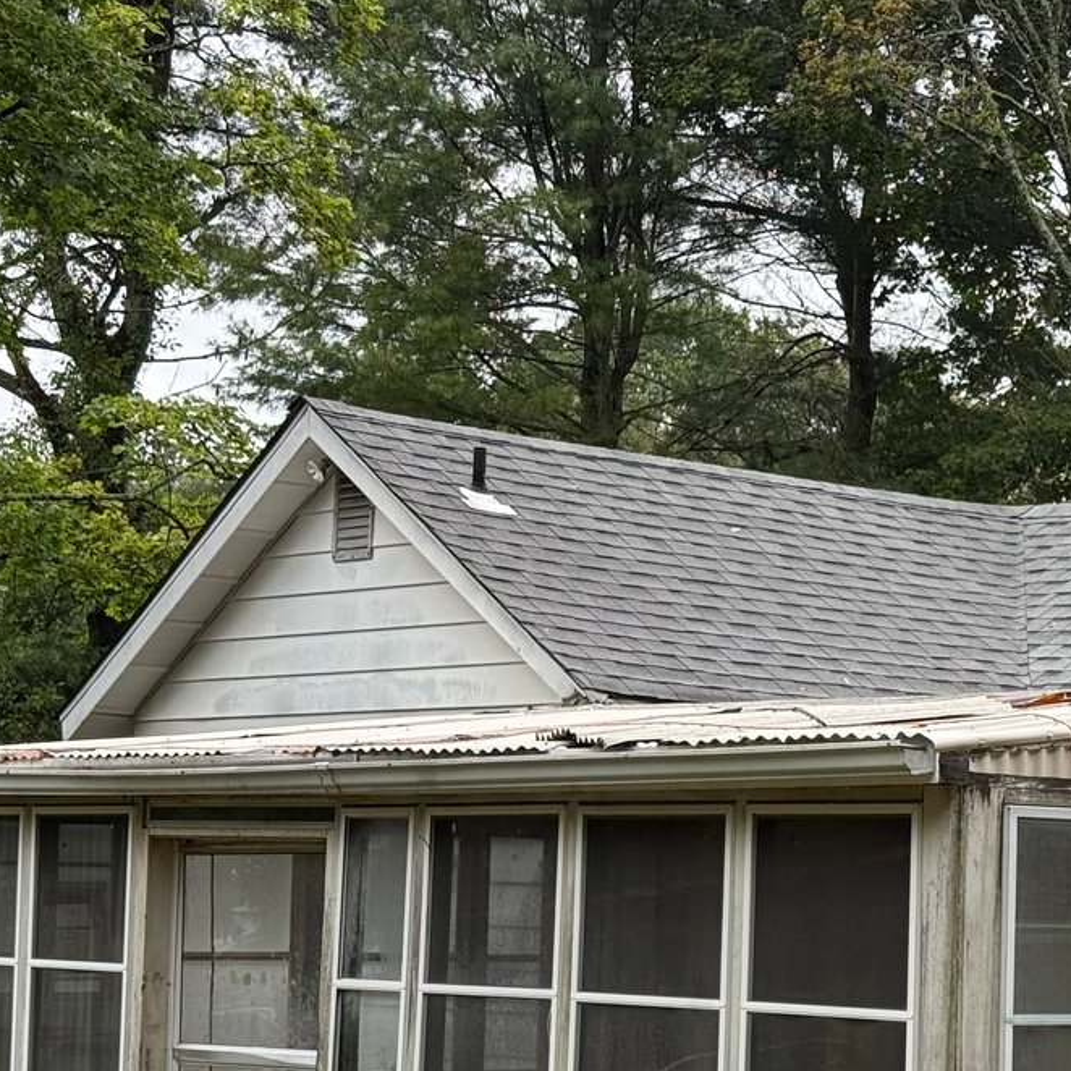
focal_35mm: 97
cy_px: 828
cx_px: 1164
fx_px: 3395
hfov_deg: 17.4
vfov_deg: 17.8
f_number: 1.78
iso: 64
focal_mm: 6.76
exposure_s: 1/802
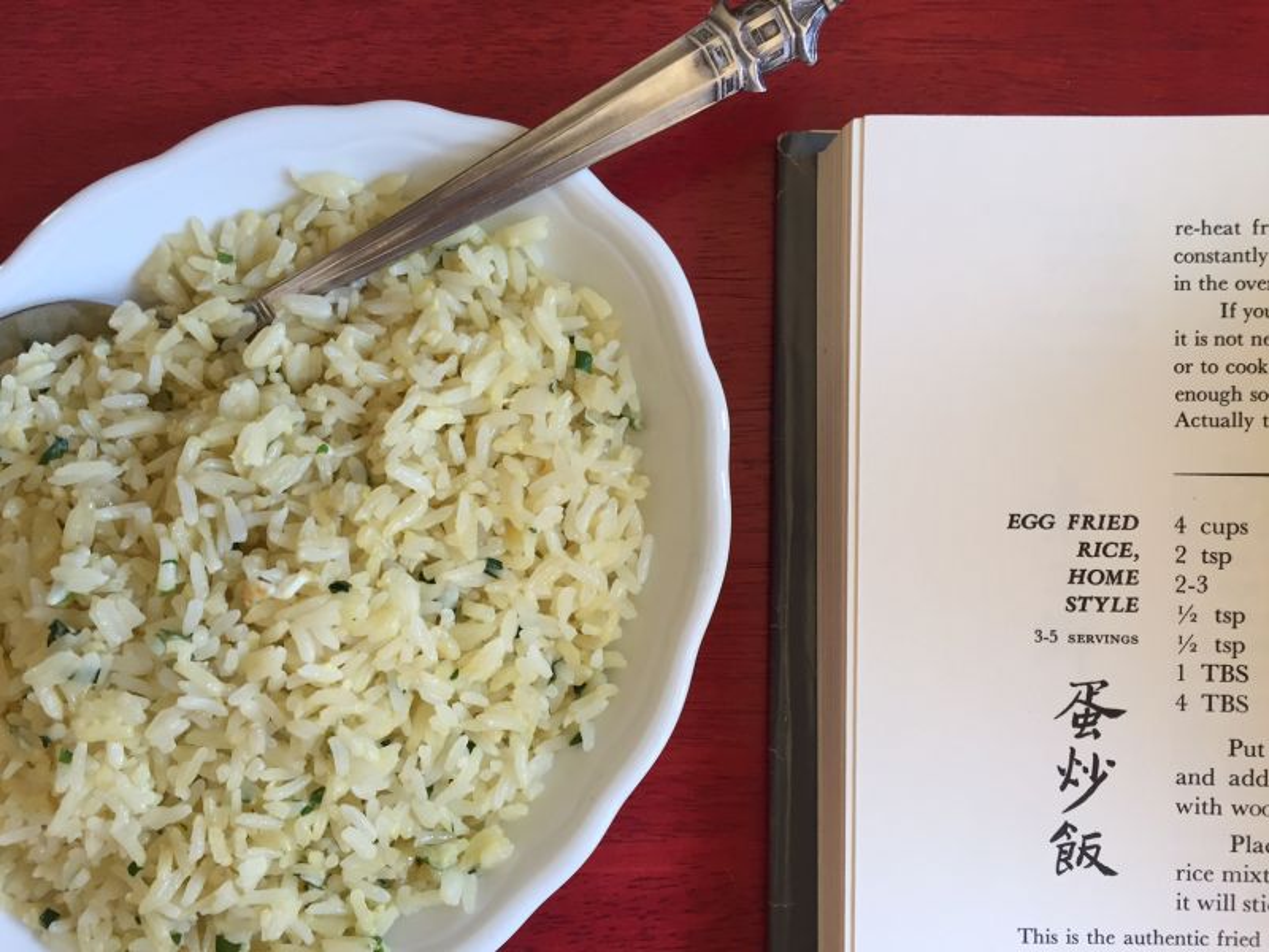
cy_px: 476
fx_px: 1063
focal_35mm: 29
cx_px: 634
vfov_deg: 48.2
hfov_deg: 61.7
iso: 32
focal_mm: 4.15
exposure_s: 1/30
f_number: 2.2
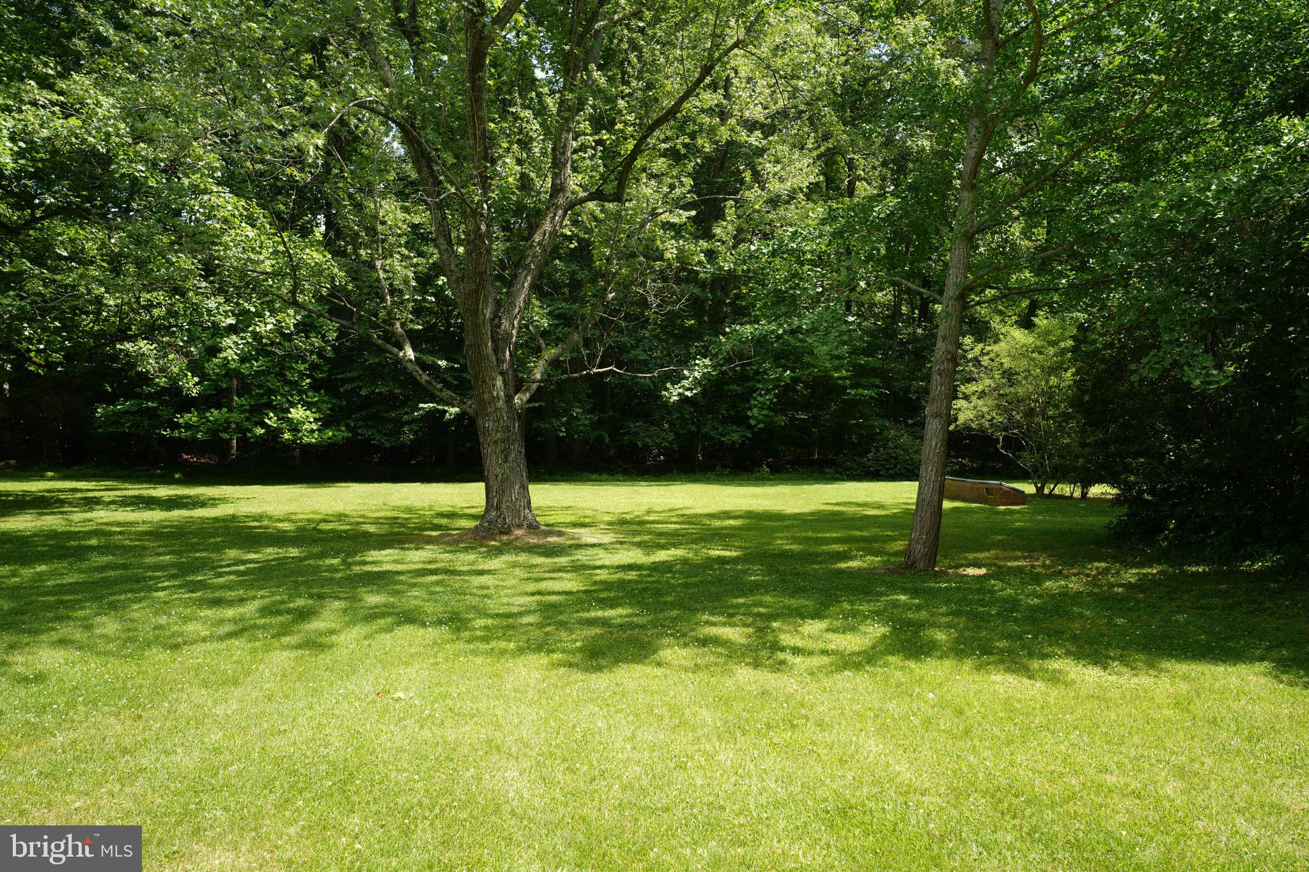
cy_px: 436
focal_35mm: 28
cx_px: 654
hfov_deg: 65.5
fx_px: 1018
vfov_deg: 46.4
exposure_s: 1/100
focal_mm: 28
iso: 64
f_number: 5
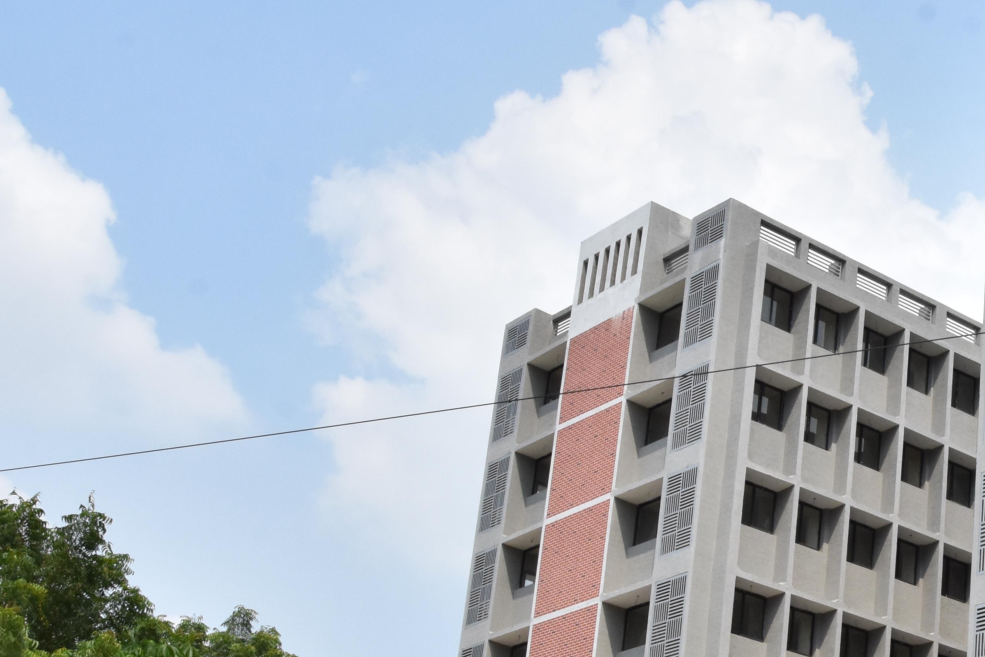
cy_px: 588
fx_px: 1751
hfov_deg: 29.3
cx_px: 997
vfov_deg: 20.8
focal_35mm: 64
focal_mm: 18
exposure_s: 1/1000
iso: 1000
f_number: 16
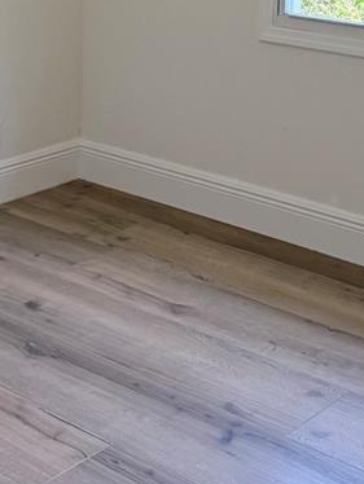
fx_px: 1078
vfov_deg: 22.9
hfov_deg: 19.1
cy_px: -119
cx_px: 251
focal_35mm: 77
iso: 100
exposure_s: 1/288
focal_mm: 6.76
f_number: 1.78
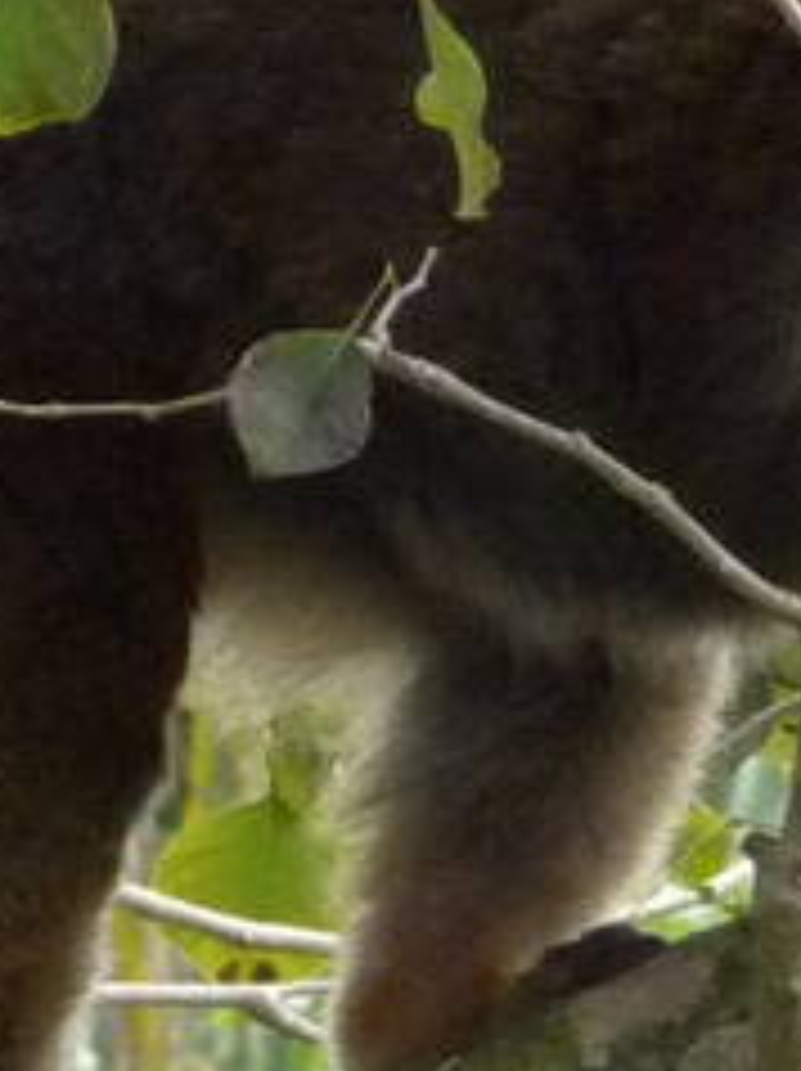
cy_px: 968
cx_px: 184
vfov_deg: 1.1
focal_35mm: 1884
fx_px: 58231
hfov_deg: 0.8
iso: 400
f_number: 4.9
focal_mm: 47
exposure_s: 1/320
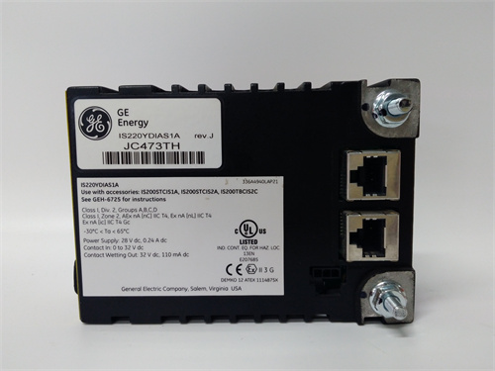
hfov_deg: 65.3
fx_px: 386
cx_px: 248
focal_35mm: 27
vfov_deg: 51.4
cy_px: 186
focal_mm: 3.79
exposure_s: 1/33
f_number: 2
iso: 188
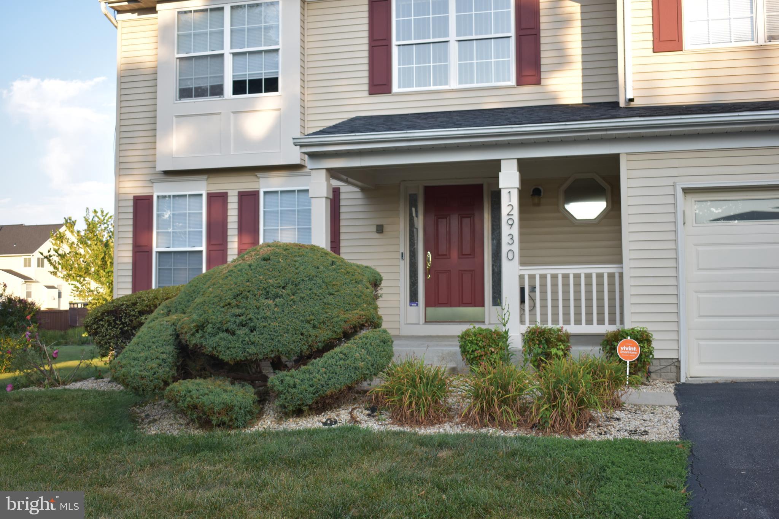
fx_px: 876
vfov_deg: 33.0
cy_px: 260
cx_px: 390
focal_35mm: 40
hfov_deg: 47.9
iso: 200
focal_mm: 27
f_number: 4
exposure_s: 1/250
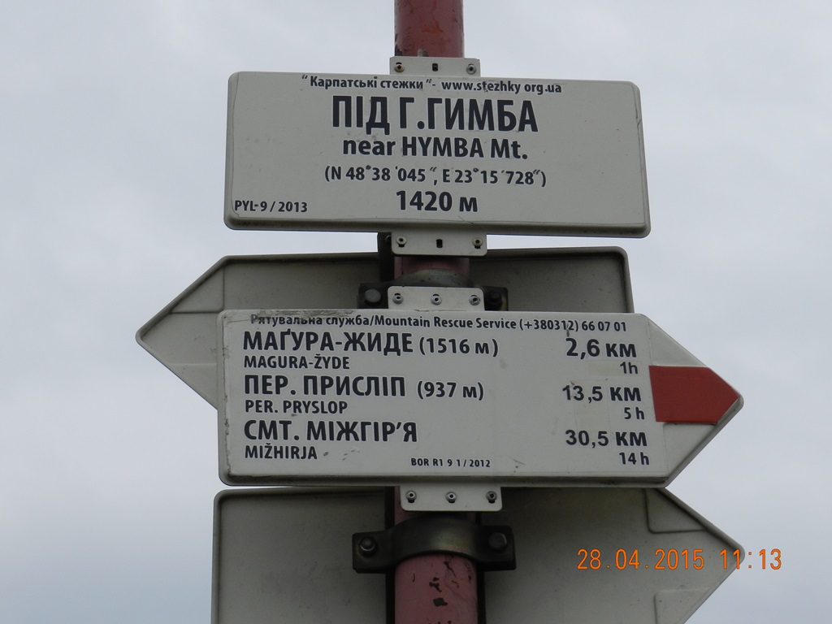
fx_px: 2019
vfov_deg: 17.6
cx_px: 416
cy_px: 312
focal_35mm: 84
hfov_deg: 23.3
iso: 160
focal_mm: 14.9
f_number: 4.4
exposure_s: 1/1250
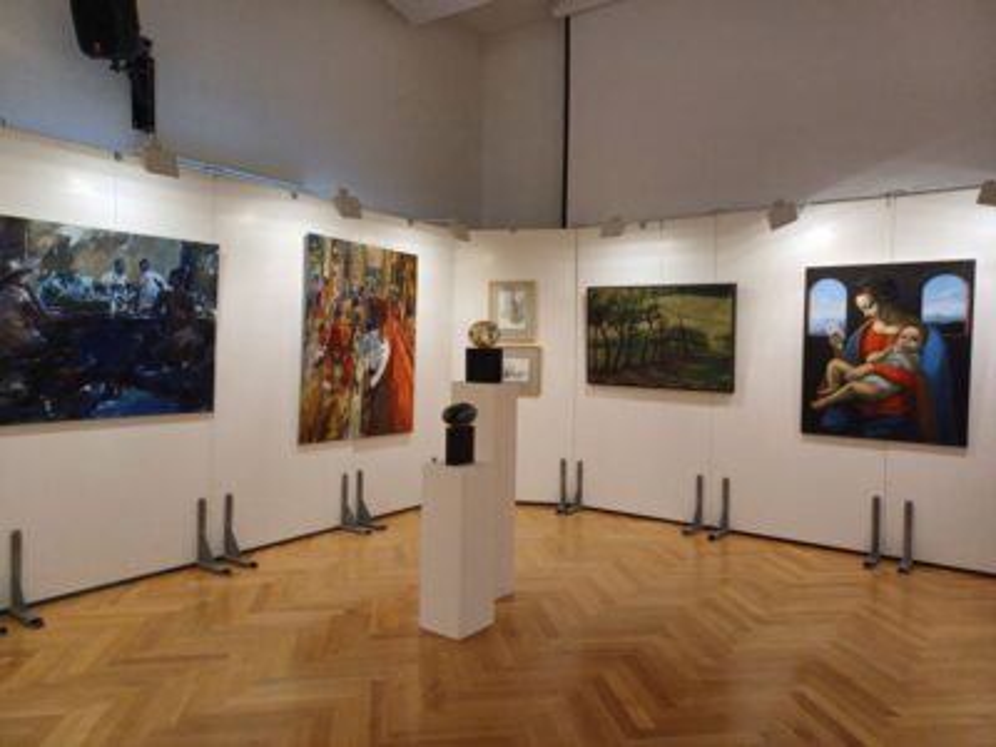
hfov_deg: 69.4
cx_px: 498
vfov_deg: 54.9
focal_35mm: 25
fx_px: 719
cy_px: 374
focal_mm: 4.65
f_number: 1.8
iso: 125
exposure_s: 1/50
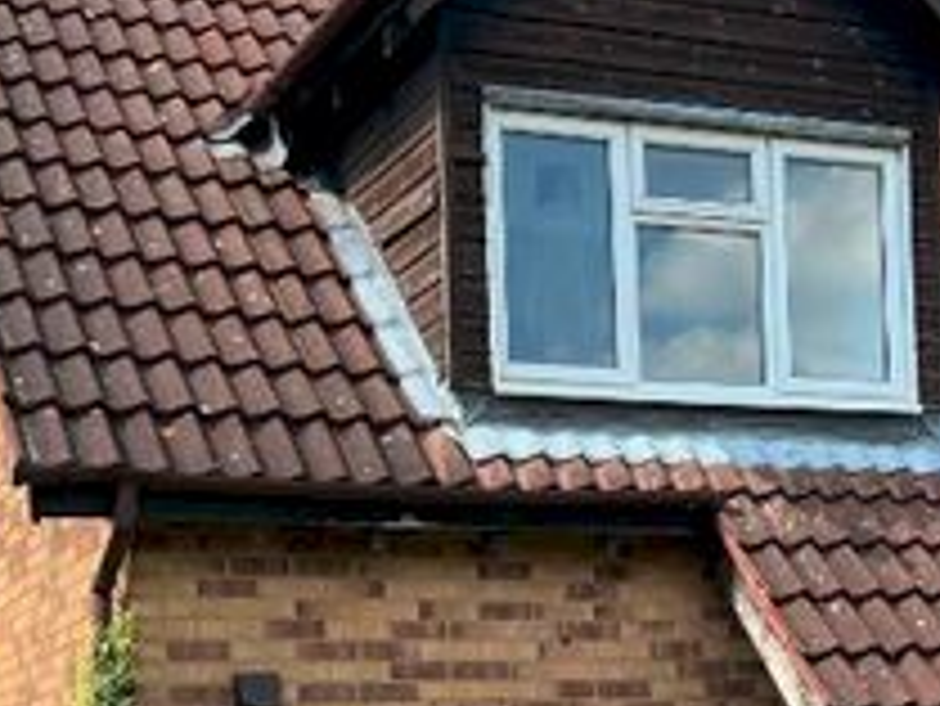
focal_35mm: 87
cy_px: 758
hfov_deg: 22.4
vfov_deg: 16.5
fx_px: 2364
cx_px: 643
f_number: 1.5
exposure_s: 1/1361
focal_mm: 5.7
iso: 50
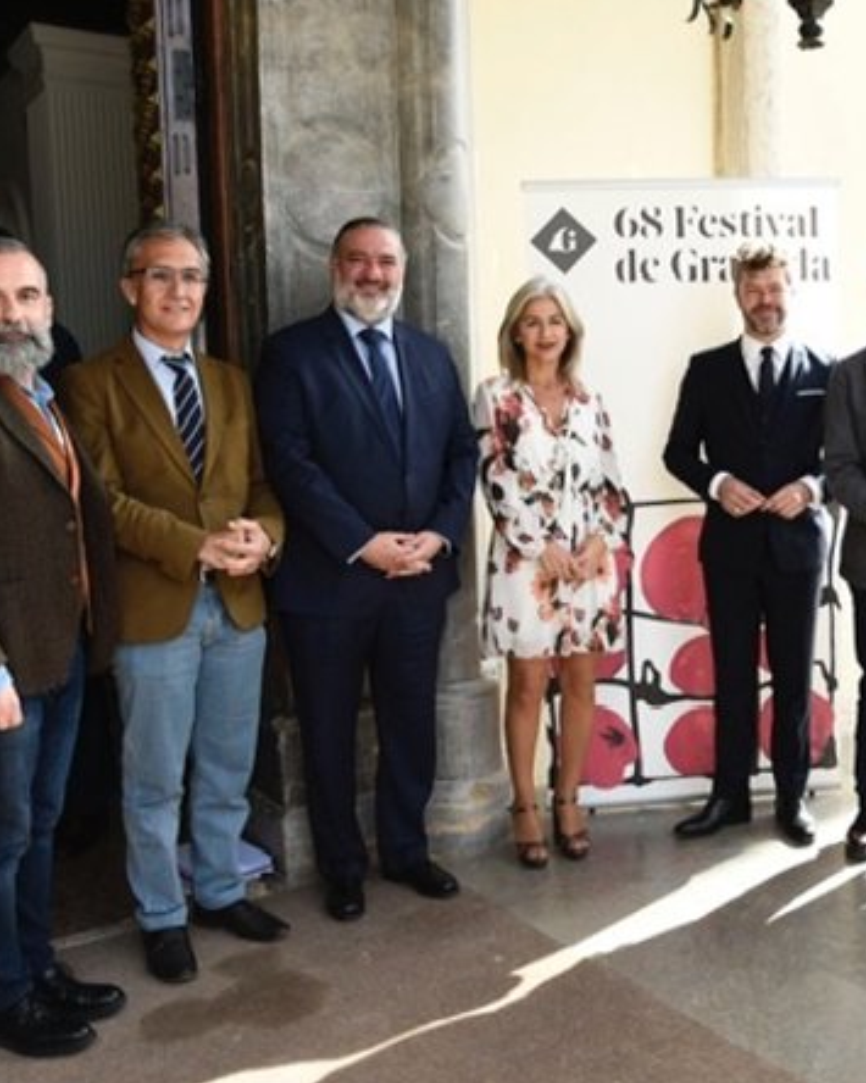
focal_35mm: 35
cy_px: 555
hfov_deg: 41.2
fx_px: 1122
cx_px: 634
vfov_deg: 51.5
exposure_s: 1/800
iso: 640
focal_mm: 24
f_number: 4
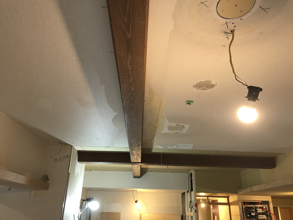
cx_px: 146
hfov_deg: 63.4
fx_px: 237
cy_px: 110
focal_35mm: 28
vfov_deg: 49.7
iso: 50
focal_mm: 3.99
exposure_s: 1/17
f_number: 1.8
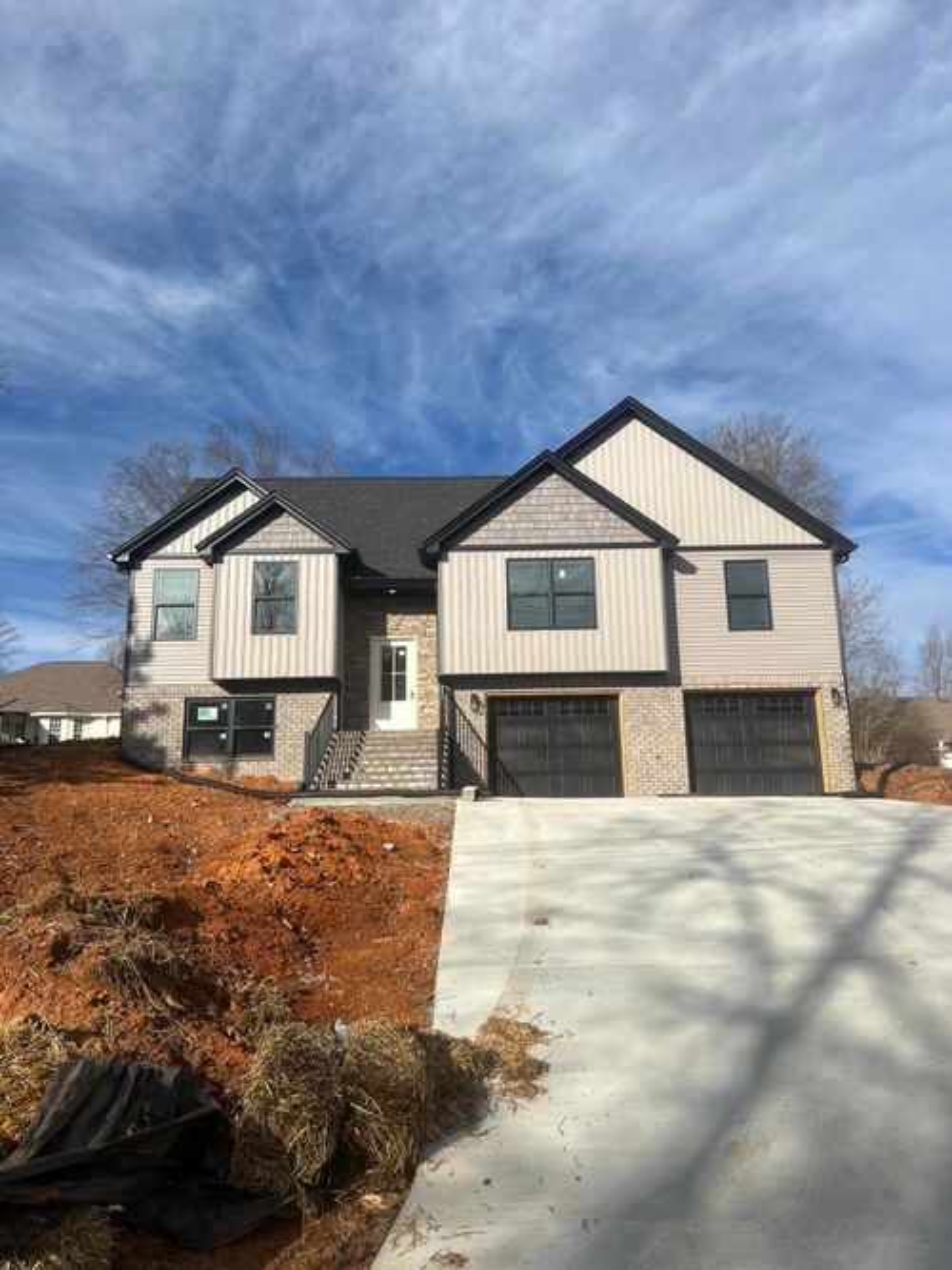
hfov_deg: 53.0
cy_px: 635
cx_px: 476
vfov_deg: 67.3
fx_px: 954
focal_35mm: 26
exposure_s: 1/5319
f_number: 1.5
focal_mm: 5.7
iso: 50
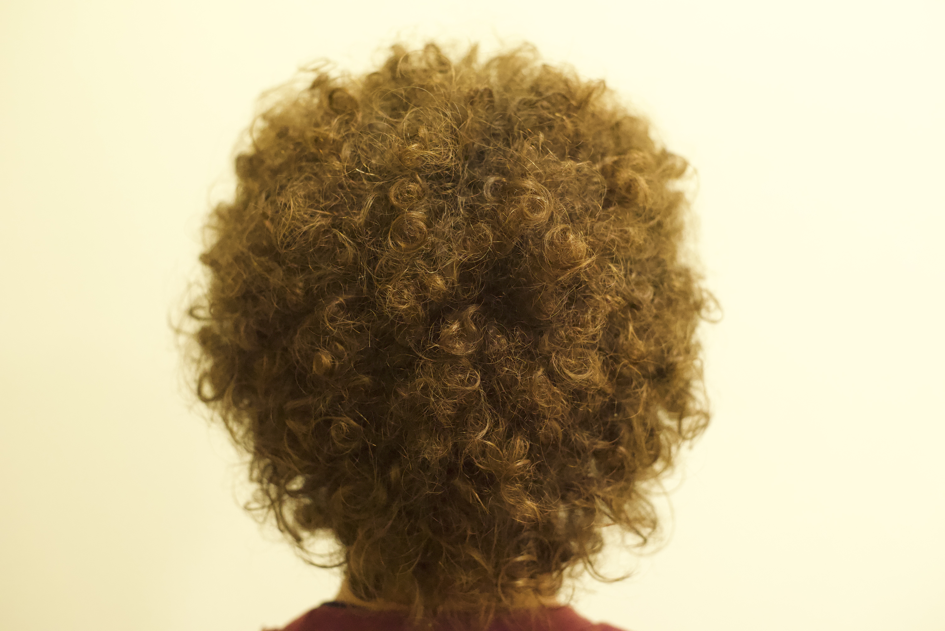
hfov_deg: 39.6
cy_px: 316
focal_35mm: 50
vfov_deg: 27.0
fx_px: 1313
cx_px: 472
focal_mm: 50
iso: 12800
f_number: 3.2
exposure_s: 1/640
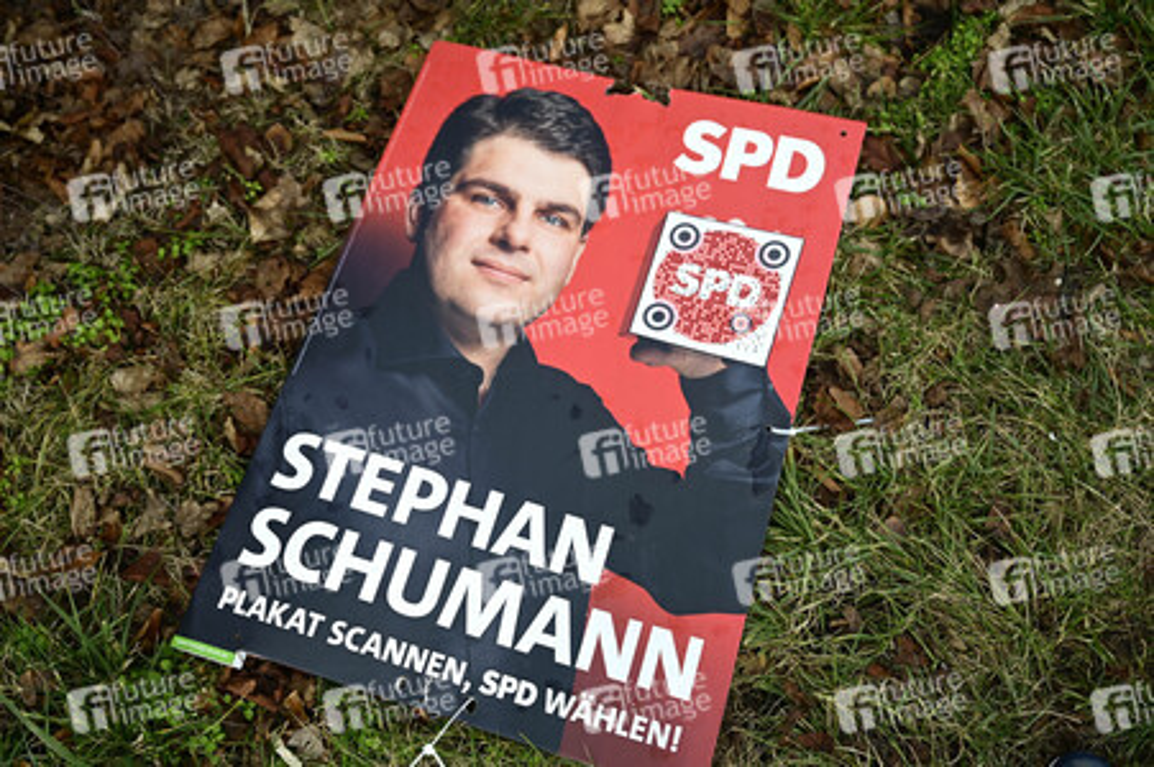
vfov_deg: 39.4
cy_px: 384
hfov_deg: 56.5
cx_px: 577
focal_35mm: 34
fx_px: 1073
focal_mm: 33.5
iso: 100
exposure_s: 1/250
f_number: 3.5
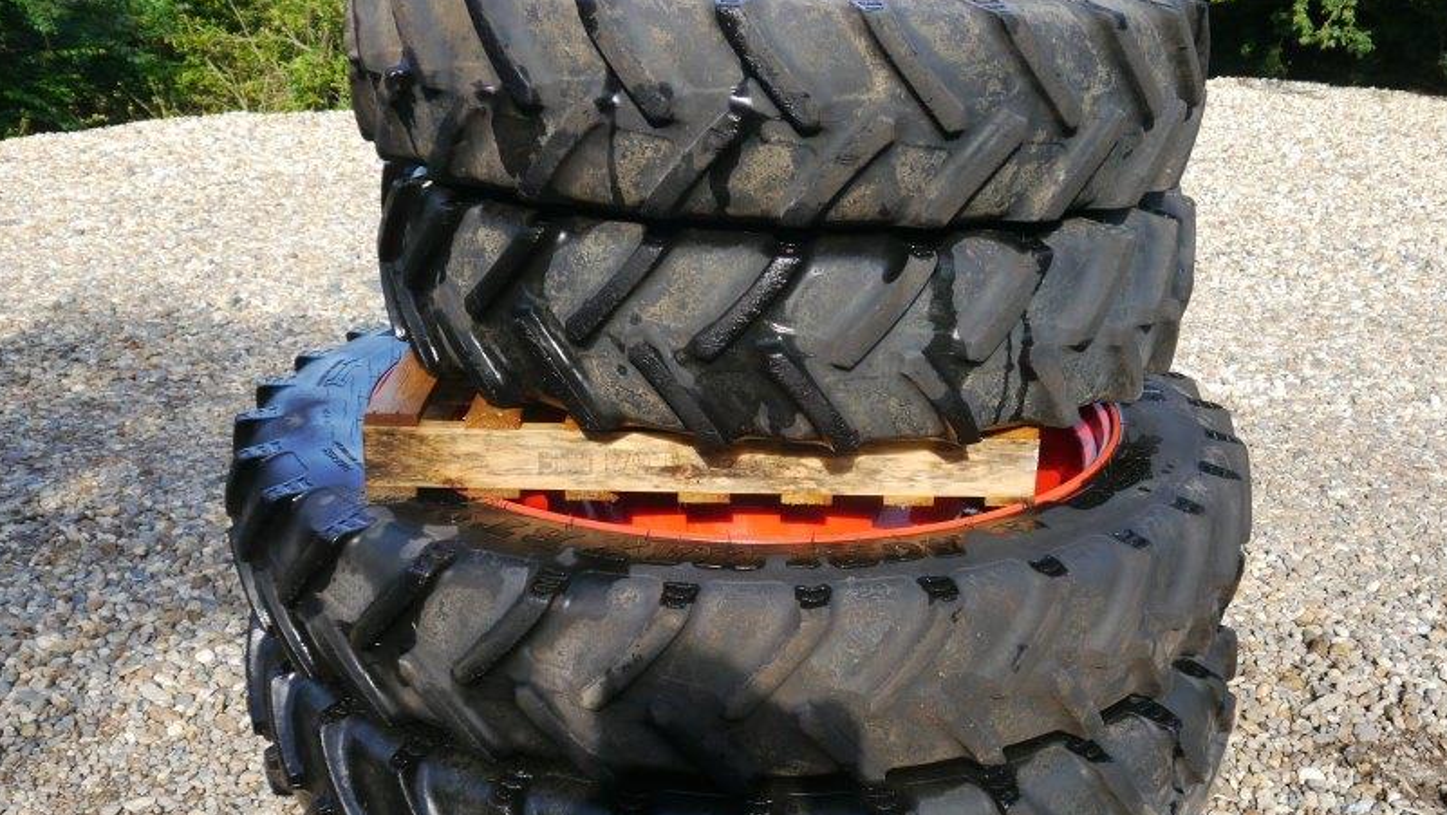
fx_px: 1497
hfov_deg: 51.4
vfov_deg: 30.4
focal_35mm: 39
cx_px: 831
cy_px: 457
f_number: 5
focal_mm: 14
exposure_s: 1/250
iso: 160
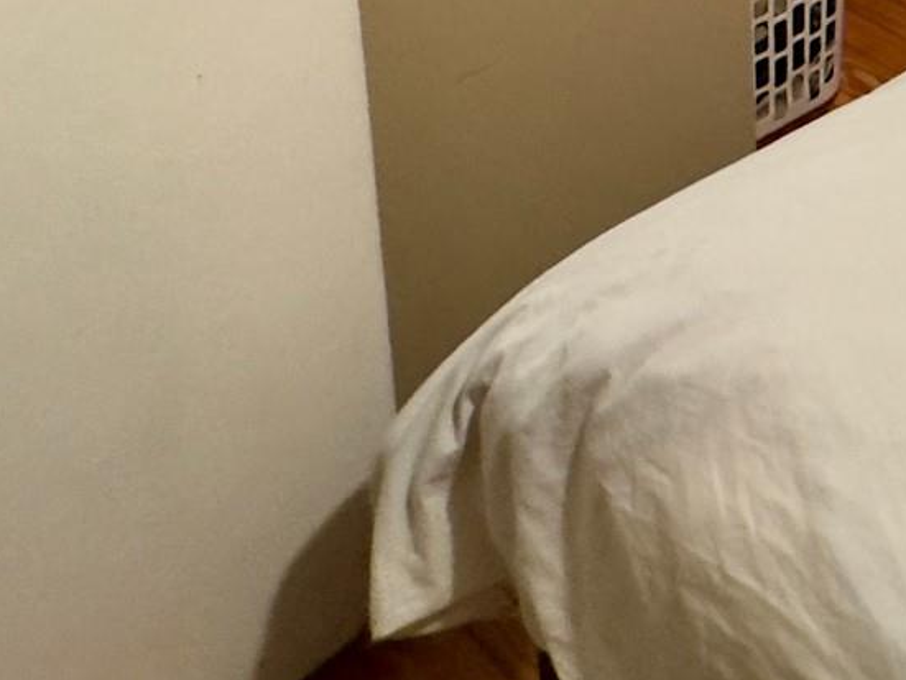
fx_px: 1362
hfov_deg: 22.6
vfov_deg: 20.9
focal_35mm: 52
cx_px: 1598
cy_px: -488
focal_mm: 2.22
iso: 640
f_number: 2.2
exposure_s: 1/60
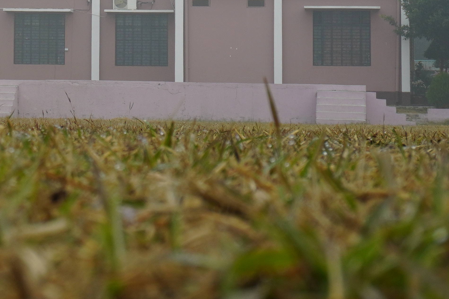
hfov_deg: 12.5
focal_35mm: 157
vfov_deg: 8.6
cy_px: -89
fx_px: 1953
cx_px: -214
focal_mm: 33
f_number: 11
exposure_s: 1/125
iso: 100
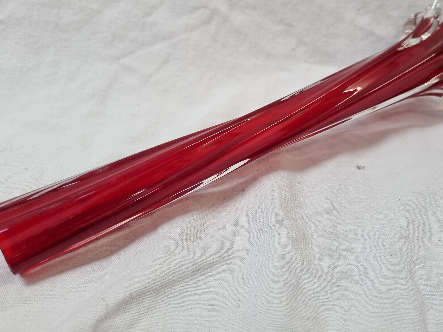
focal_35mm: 38
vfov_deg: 37.5
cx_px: 255
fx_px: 486
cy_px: 125
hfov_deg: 48.8
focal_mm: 5.4
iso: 250
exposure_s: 1/100
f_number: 1.8
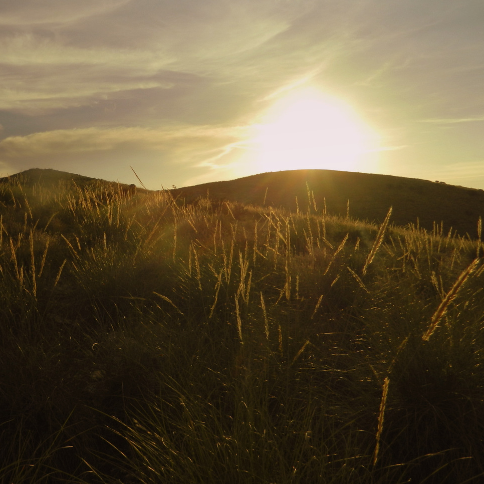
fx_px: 649
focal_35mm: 41
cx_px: 105
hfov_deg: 39.5
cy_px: 200
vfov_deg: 40.8
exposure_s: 1/320
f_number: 8.9
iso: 80
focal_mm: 5.1
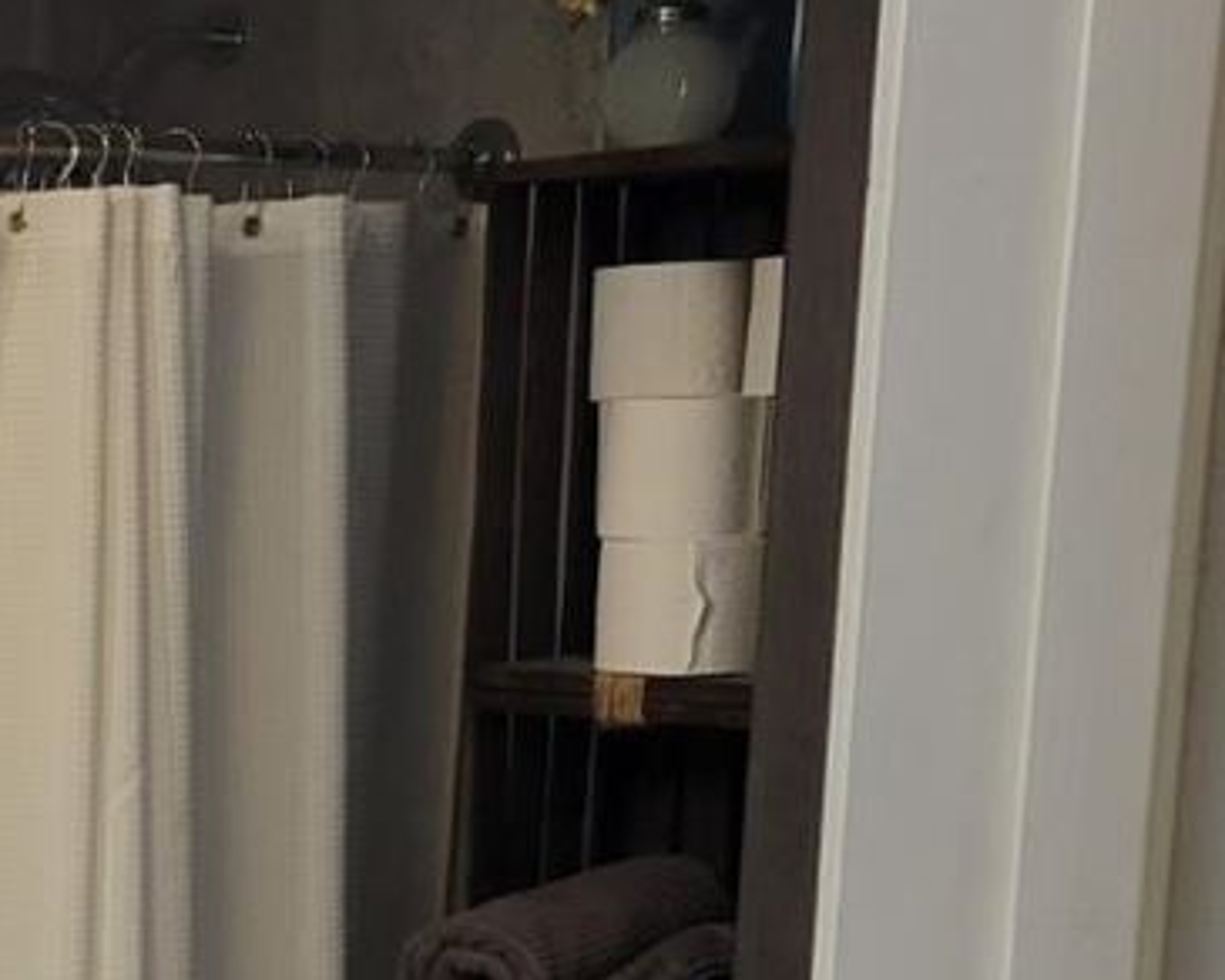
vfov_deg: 16.8
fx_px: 3227
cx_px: -601
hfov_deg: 19.0
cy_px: 1064
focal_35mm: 89
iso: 320
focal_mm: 5.4
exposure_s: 1/120
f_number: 1.8
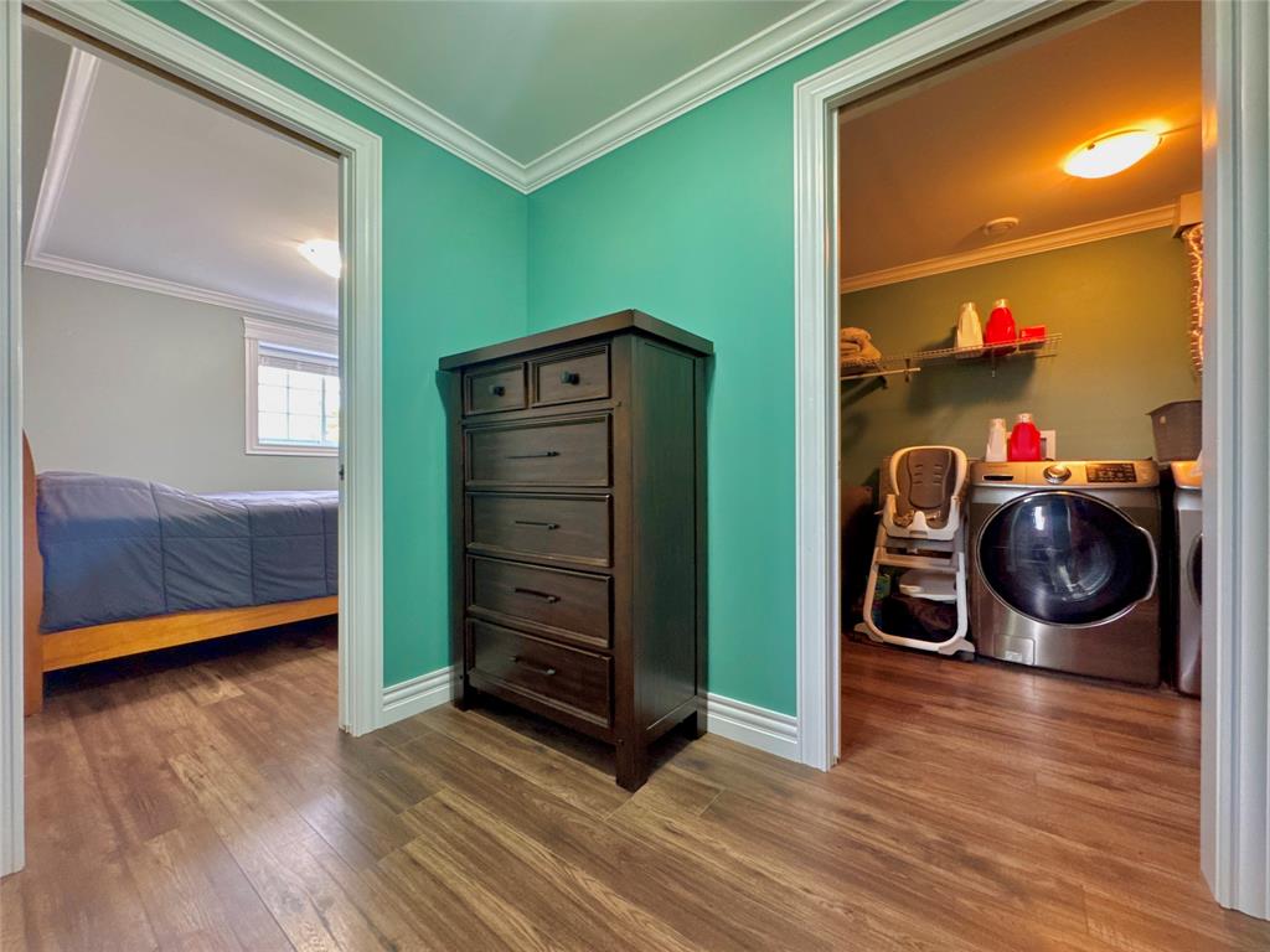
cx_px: 635
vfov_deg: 85.7
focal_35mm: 14
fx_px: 514
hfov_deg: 102.1
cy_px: 476
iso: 1000
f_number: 2.2
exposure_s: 1/60
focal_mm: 2.22
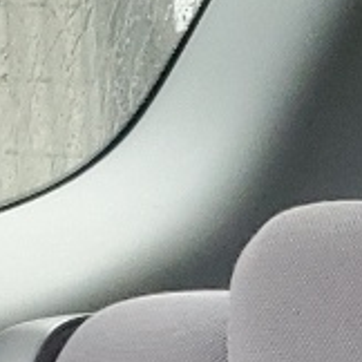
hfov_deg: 6.2
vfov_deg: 7.5
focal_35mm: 227
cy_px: 632
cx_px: 1499
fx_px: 2686
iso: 127
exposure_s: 1/60.2
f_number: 1.5
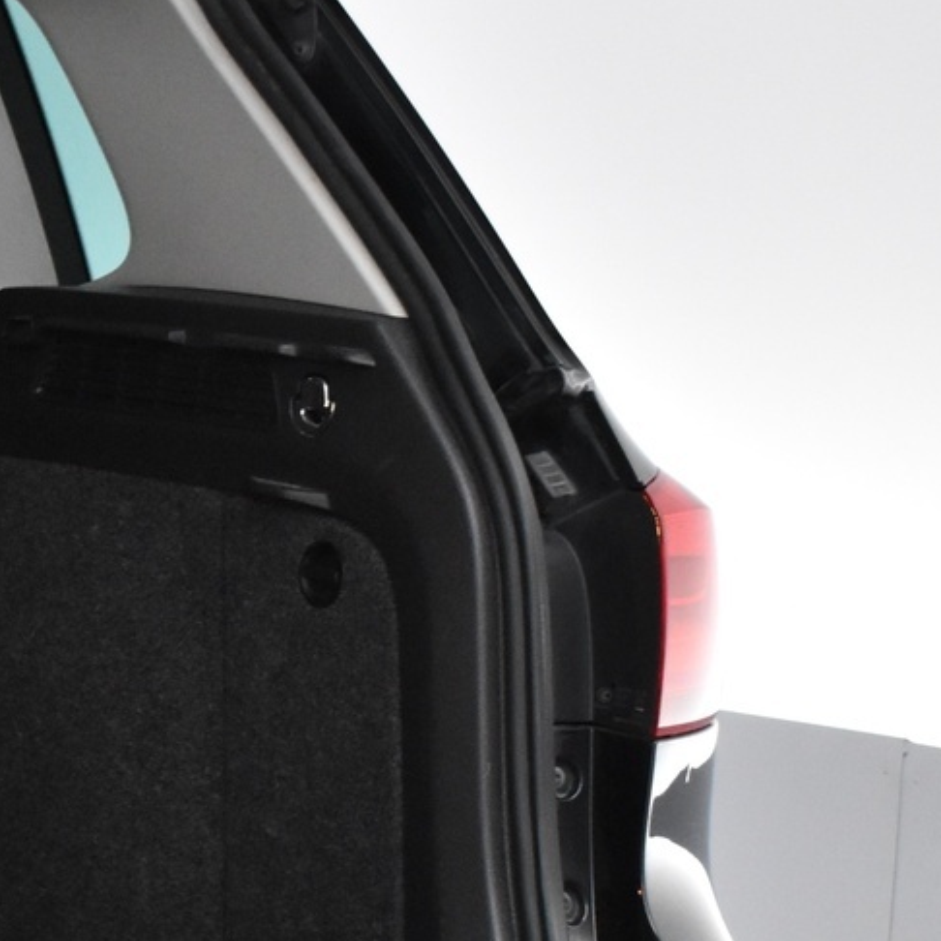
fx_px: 3660
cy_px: 538
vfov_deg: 14.6
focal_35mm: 119
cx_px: -564
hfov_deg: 13.6
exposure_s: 1/100
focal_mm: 28
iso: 3200
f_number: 5
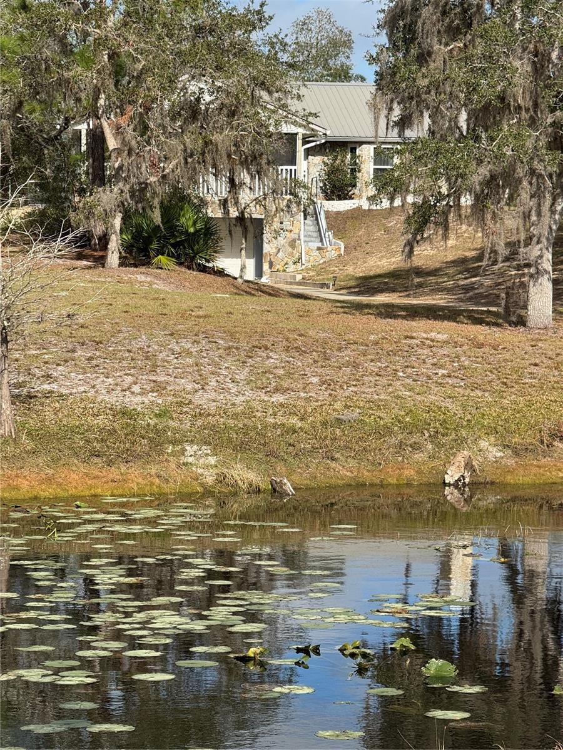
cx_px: 282
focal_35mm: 120
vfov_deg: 16.4
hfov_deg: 12.3
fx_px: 2602
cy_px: 375
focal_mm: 15.66
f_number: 2.8
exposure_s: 1/1248
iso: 50
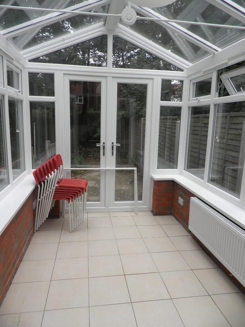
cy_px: 164
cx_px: 122
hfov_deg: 56.8
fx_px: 226
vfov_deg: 71.6
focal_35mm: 24
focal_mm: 4.3
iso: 64
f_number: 3.3
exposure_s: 1/100
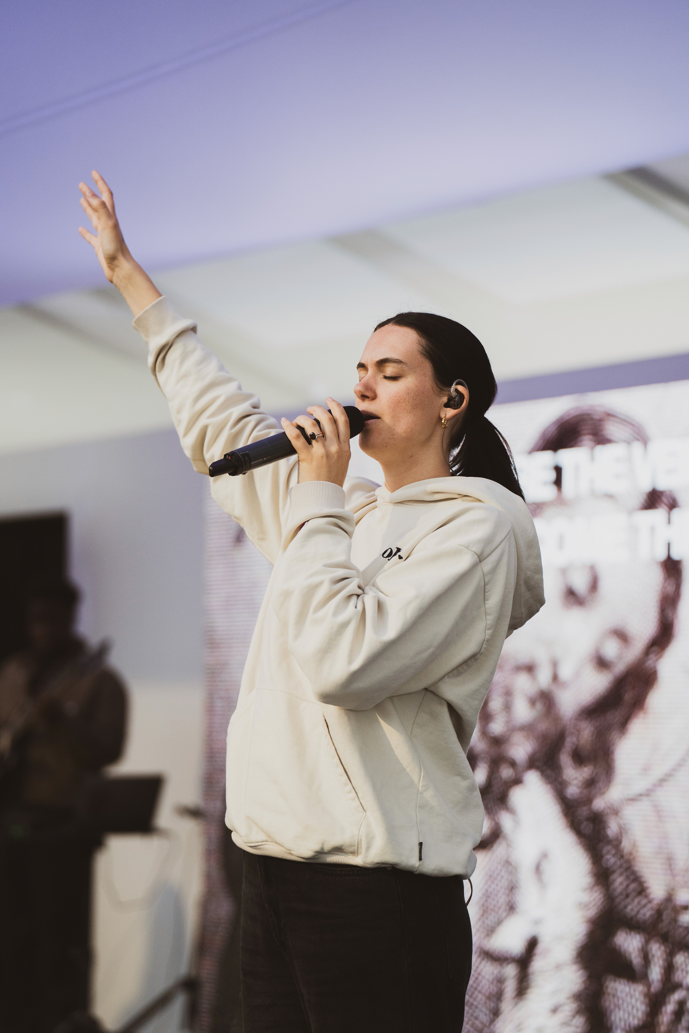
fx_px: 3043
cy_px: 516
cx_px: 344
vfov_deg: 19.3
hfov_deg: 12.9
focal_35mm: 106
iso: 2000
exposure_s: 1/400
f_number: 2.8
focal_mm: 106
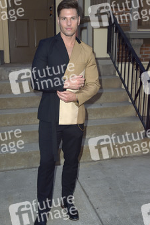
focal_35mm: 40
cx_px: 62
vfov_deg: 48.4
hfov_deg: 33.4
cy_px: 112
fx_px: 250
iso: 400
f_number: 6.3
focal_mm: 34
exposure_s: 1/250
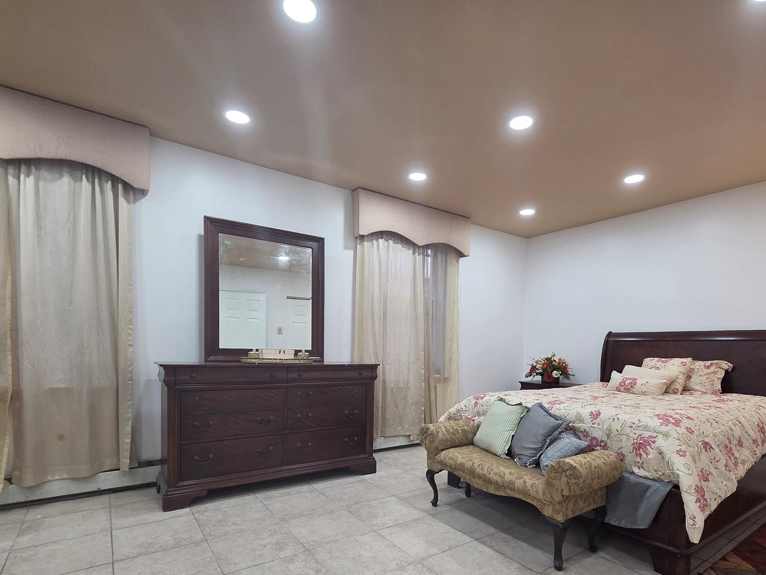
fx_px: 376
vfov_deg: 73.3
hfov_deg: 90.9
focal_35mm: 17
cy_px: 366
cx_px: 410
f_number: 2.2
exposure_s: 1/60
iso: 160
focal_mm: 2.2
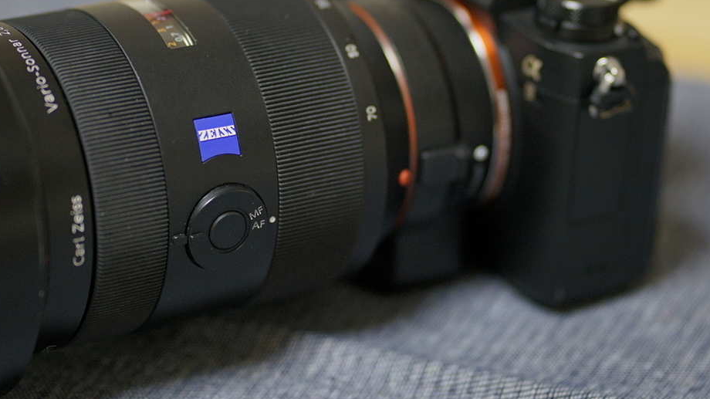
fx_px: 2917
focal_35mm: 155
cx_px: 347
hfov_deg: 13.9
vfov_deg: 7.8
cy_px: 142
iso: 400
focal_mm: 85
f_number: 2
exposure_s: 1/200
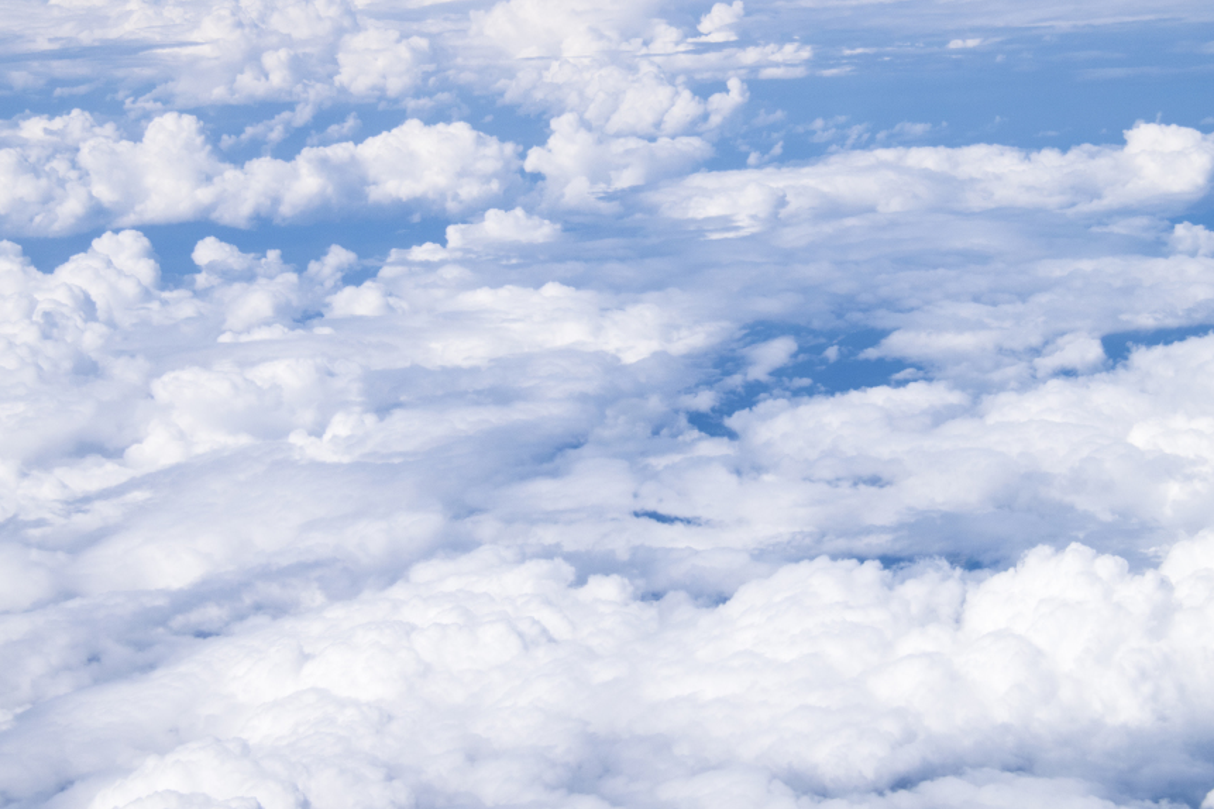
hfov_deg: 19.1
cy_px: 401
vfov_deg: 12.8
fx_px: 3608
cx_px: 691
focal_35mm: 107
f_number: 20
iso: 400
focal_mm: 60
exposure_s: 1/400
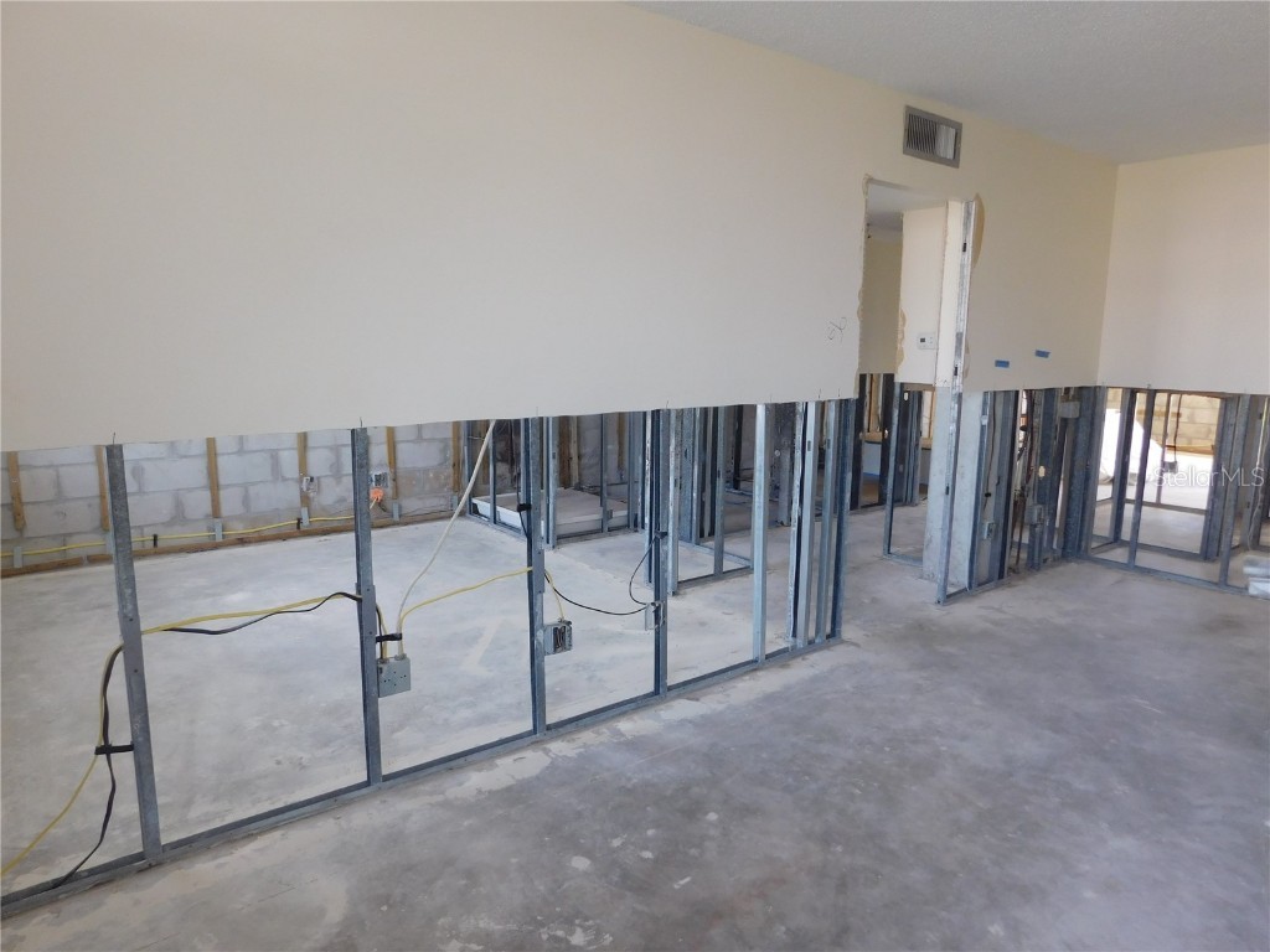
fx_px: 844
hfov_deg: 73.9
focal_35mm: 23
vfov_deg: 58.9
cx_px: 635
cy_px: 476
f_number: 3
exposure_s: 1/30
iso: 125
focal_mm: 4
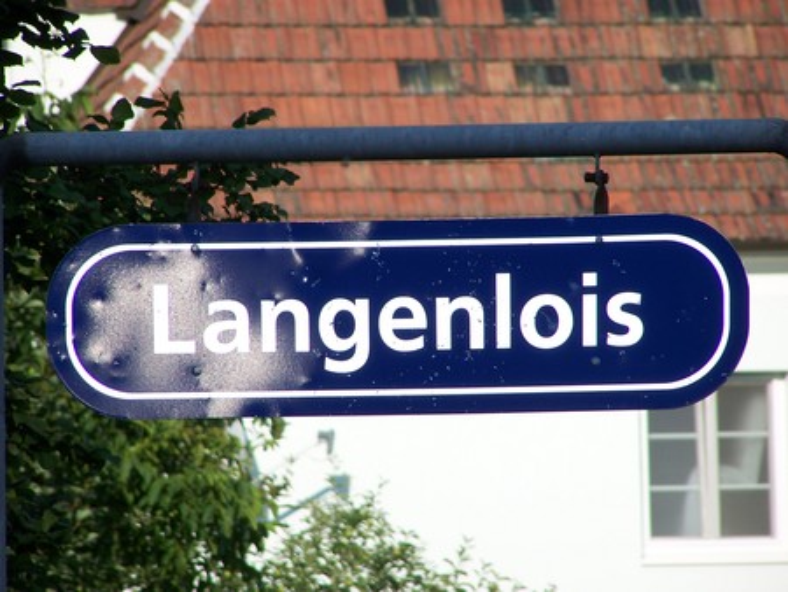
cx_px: 394
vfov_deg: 3.9
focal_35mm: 380
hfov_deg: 5.2
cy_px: 296
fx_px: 8655
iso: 80
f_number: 3.7
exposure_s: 1/800
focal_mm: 63
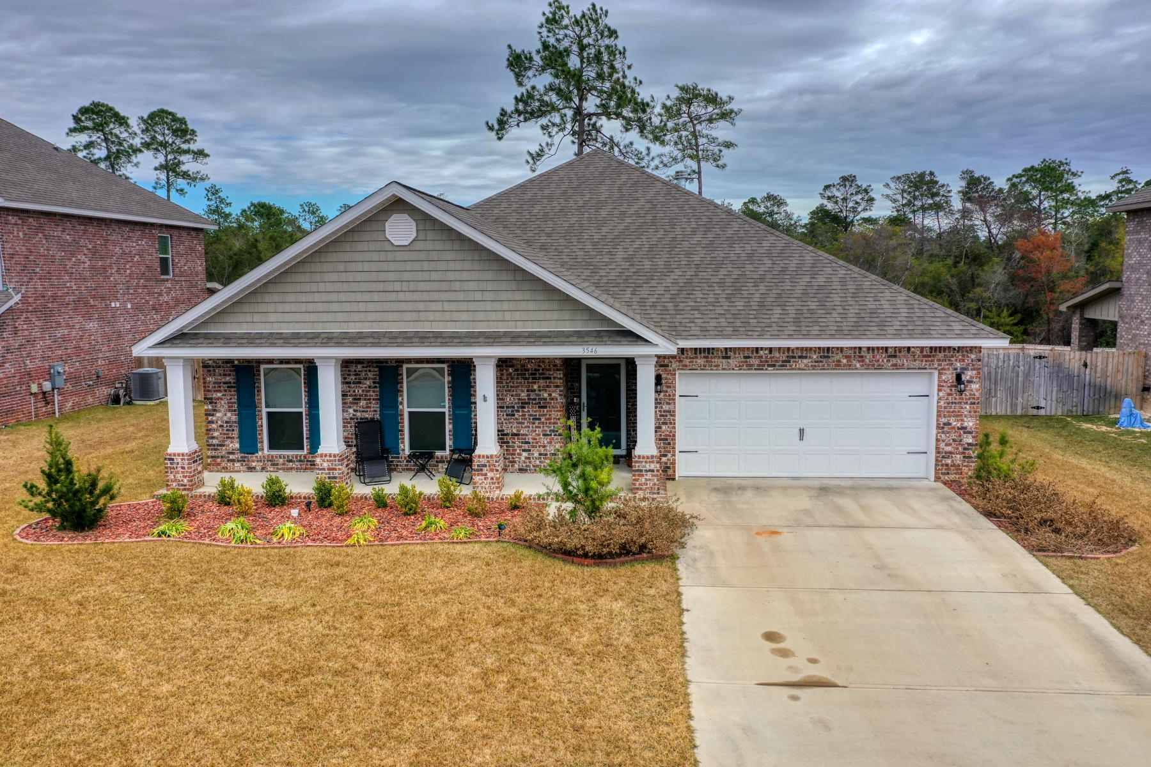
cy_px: 384
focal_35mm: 28
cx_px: 576
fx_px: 895
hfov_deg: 65.5
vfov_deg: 46.4
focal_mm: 10.3
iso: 100
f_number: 5
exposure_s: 1/320
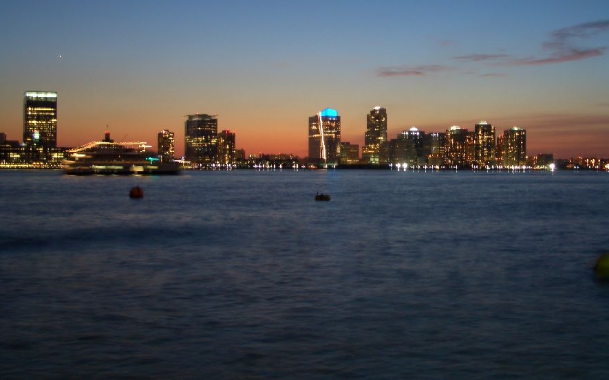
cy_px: 181
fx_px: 730
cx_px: 304
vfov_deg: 29.2
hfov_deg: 45.3
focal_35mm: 44
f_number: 2.8
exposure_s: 2
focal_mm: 6.8
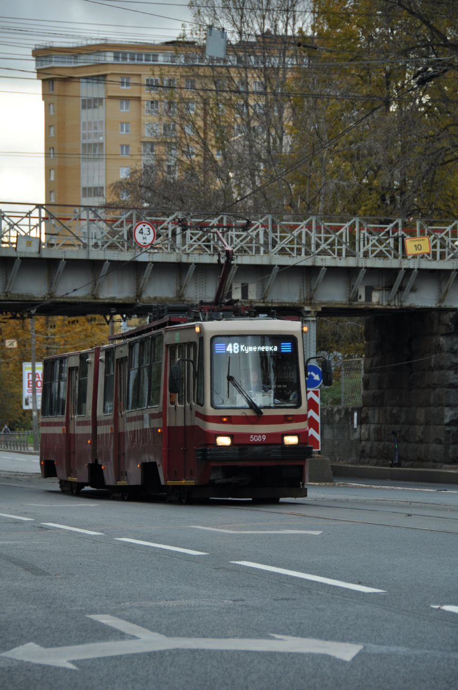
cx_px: 229
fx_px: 3014
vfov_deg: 13.1
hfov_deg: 8.7
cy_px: 345
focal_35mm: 158
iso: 250
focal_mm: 105
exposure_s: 1/200
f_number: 5.3
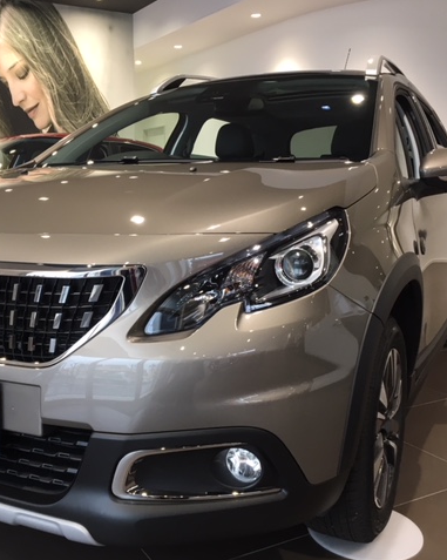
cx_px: 175
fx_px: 629
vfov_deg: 48.0
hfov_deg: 38.9
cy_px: 279
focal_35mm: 38
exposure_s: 1/30
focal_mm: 4.15
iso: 32
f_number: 2.2
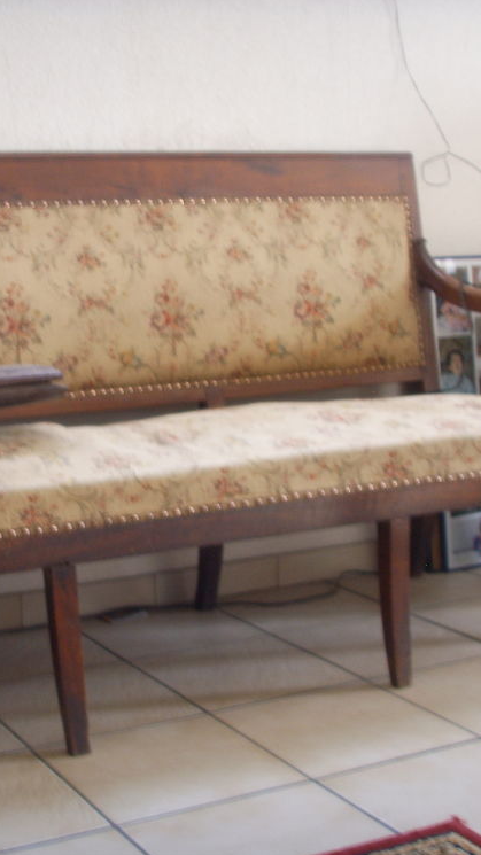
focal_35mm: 57
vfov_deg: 36.6
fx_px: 1293
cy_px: 427
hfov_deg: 20.9
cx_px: 127
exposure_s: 1/3
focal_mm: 6.6
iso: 63
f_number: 3.5
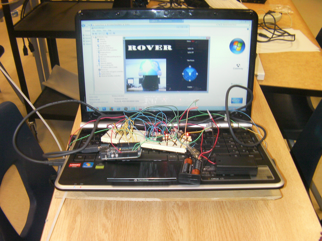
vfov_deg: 37.7
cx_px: 161
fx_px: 353
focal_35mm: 38
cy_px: 120
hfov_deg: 49.0
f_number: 3.5
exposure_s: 1/30
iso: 200
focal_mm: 6.8
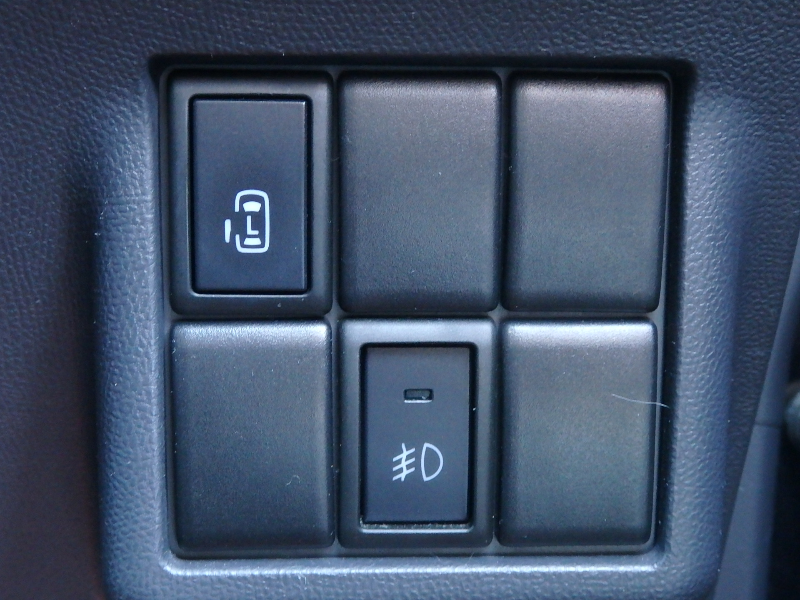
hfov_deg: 32.2
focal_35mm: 60
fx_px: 1387
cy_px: 300
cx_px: 400
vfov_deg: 24.4
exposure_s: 1/10
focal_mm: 10.8
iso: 1000
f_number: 4.2
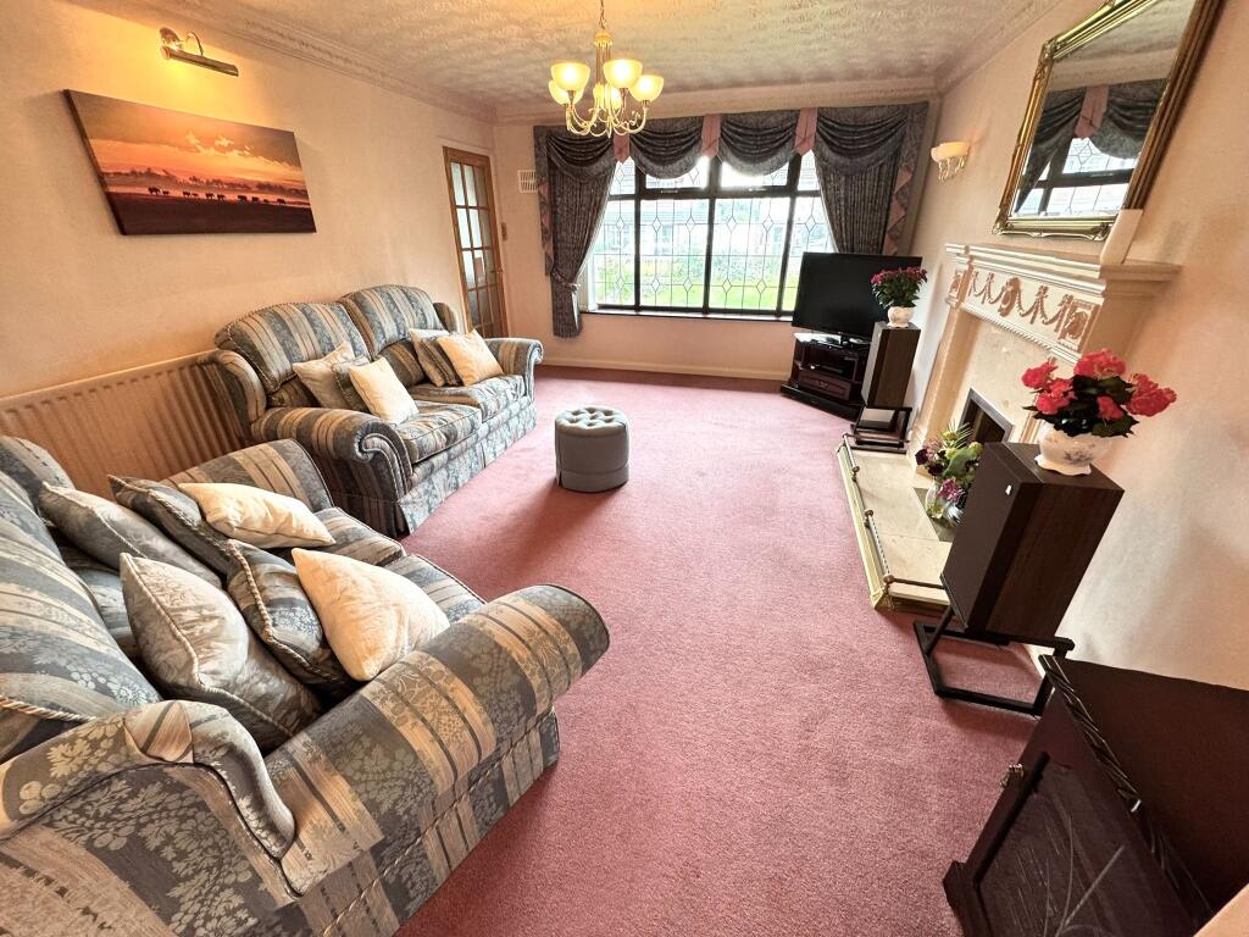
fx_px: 505
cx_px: 624
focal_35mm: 14
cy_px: 468
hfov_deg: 102.1
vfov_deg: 85.7
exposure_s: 1/50
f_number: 2.2
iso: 250
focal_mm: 2.22
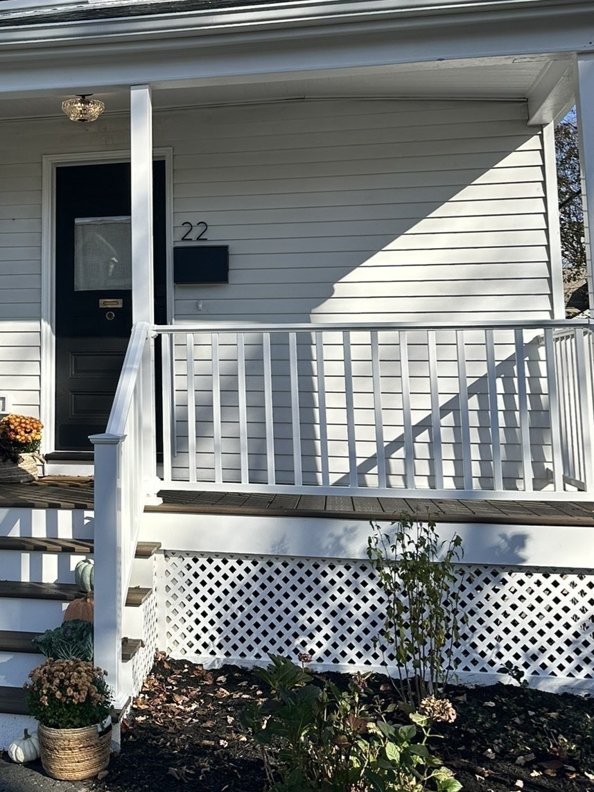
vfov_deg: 43.1
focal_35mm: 43
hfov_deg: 32.1
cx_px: 72
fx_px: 984
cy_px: 252
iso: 80
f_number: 1.78
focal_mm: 6.86
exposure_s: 1/2732
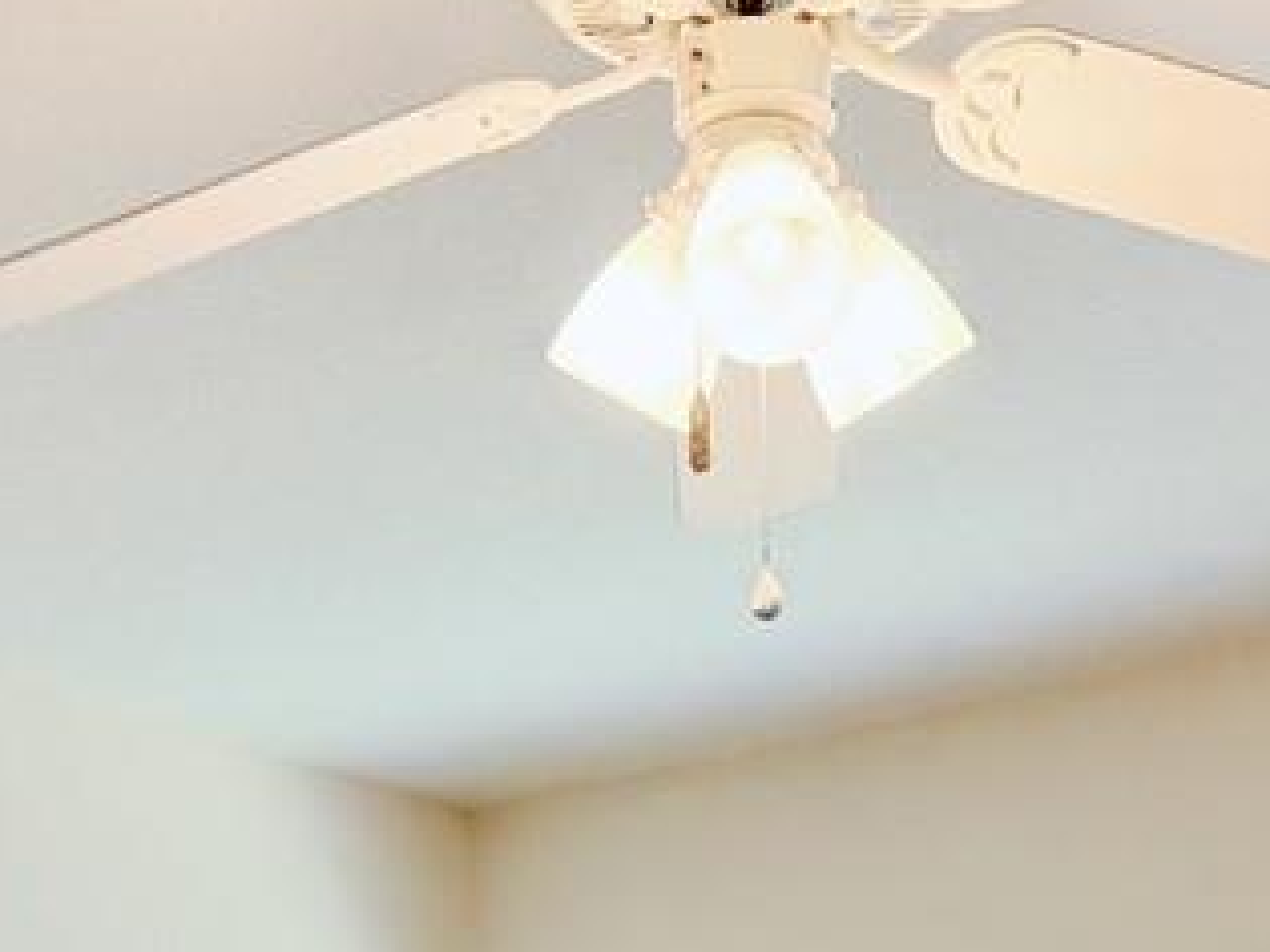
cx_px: 702
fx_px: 4474
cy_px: 1799
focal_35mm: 122
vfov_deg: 11.2
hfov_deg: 16.2
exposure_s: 1/120
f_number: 1.78
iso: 160
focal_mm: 6.76
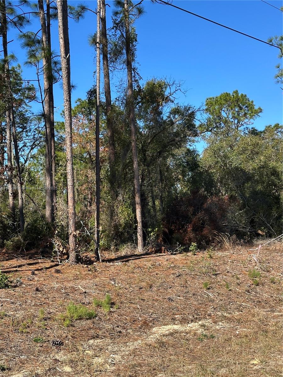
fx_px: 523
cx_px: 142
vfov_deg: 39.7
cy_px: 188
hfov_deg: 30.3
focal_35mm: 48
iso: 64
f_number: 1.78
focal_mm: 6.86
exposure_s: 1/2203
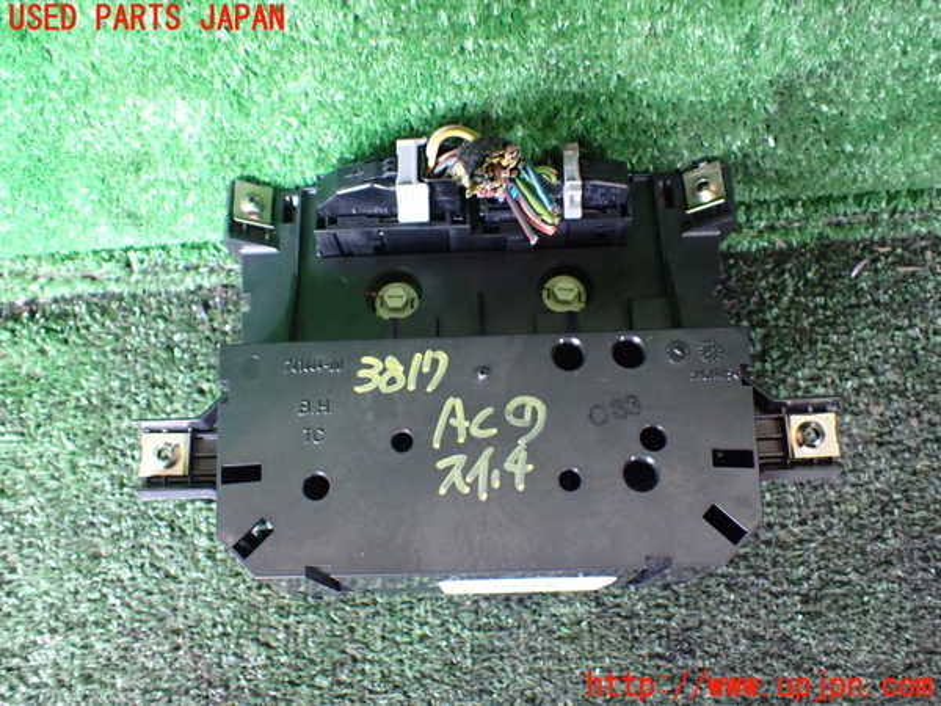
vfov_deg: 46.8
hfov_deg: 60.0
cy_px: 353
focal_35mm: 30
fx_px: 816
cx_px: 470
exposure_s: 1/30
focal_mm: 5.4
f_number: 2.3
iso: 1000
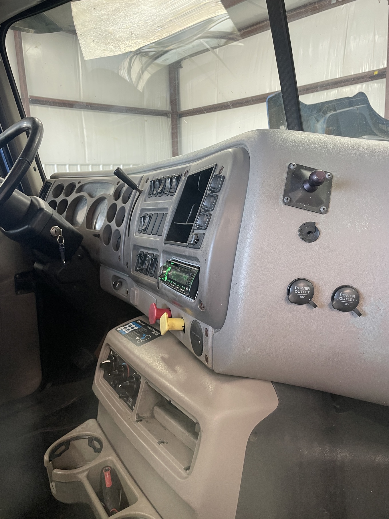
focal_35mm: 26
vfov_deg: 67.3
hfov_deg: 53.1
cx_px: 194
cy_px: 260
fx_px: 390
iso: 125
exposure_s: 1/74
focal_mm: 4.2
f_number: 1.6
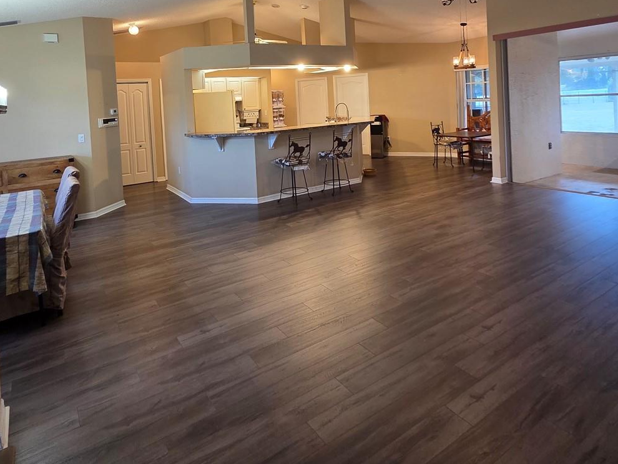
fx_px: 375
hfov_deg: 78.9
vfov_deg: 59.2
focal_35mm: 21
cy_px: 102
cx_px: 298
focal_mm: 2.2
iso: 160
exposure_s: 1/60
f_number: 2.2
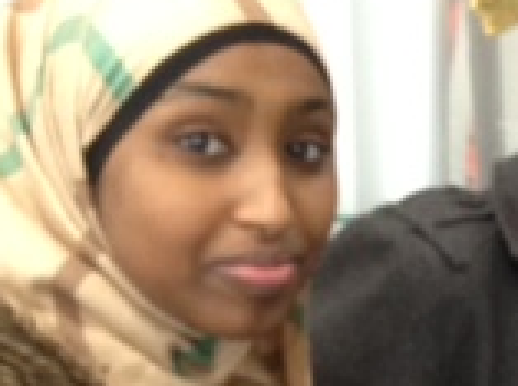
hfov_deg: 13.0
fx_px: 2135
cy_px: 478
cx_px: 805
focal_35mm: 143
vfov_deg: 10.2
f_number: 2.4
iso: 160
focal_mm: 4.28
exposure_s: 1/20
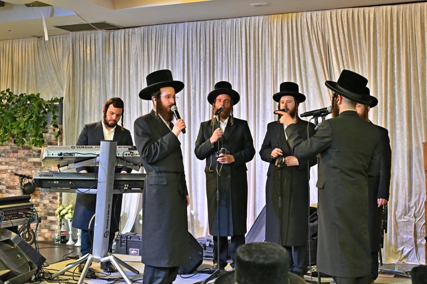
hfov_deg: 38.9
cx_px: 214
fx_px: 605
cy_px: 142
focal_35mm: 51
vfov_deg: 26.5
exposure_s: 1/100
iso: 800
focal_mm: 34
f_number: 4
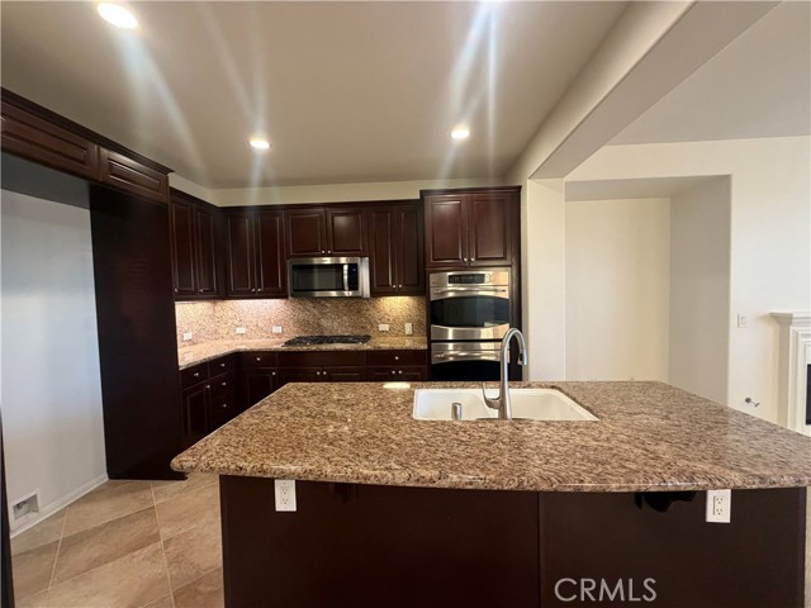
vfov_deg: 85.7
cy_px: 304
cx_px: 406
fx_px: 328
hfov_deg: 102.1
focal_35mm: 14
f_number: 2.2
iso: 320
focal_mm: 2.22
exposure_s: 1/60
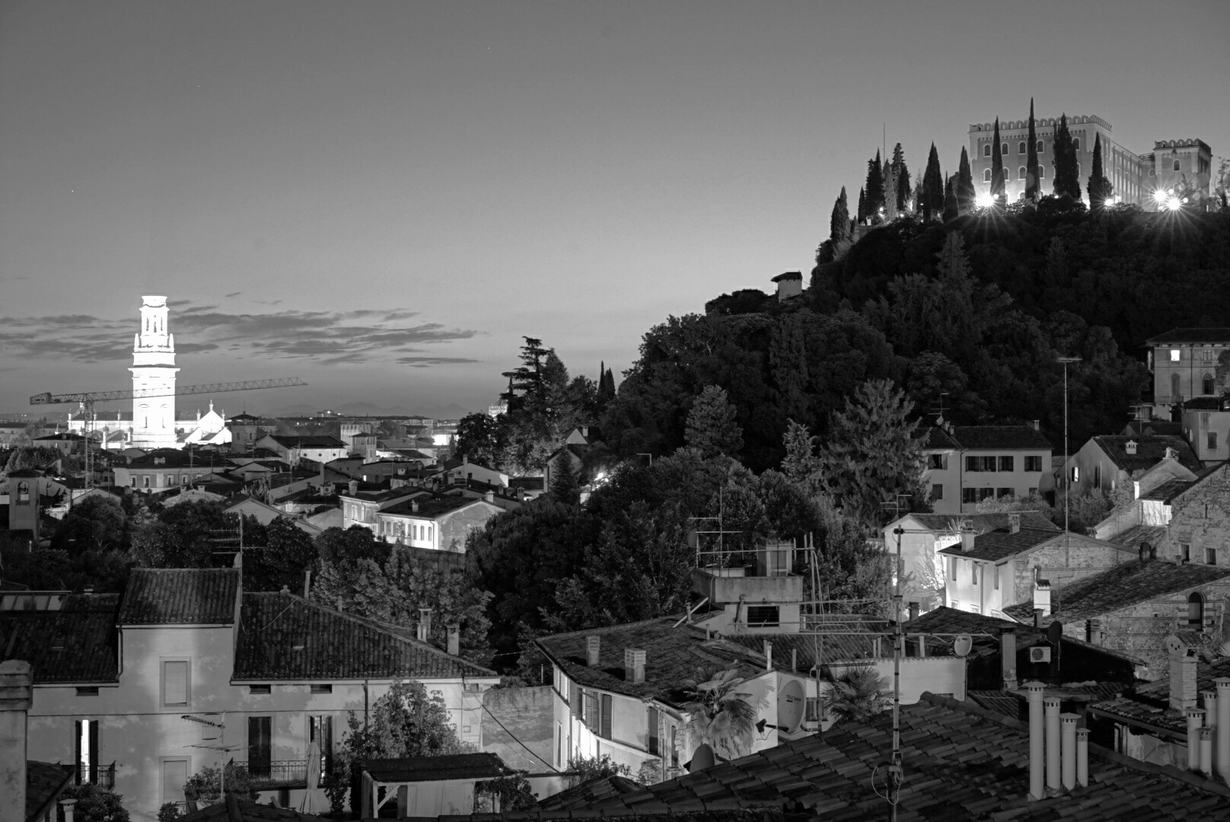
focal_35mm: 55
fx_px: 1880
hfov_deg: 36.2
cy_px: 411
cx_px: 615
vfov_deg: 24.7
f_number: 8
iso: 1000
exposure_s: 5
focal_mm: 55
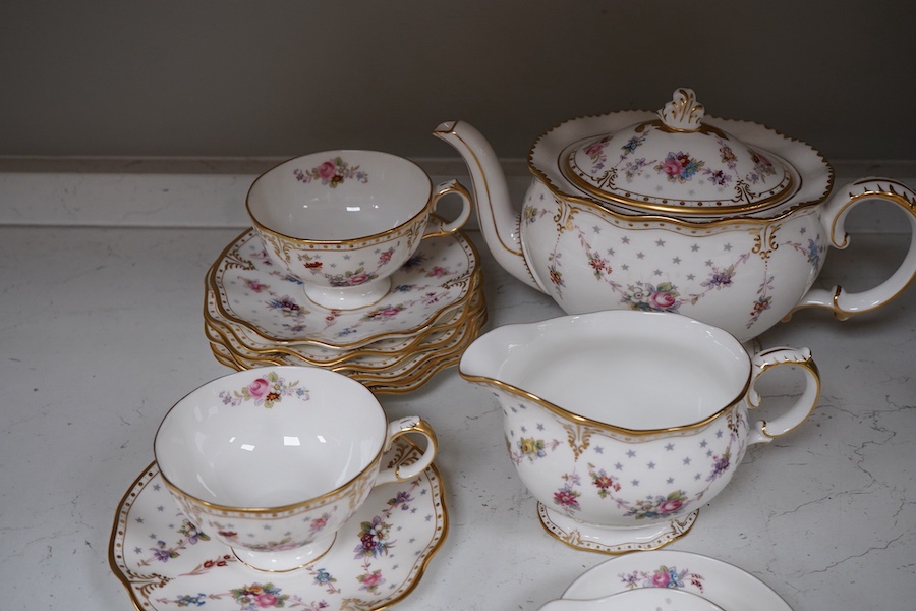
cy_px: 306
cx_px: 458
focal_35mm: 45
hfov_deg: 43.6
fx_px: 1145
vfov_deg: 29.9
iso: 1250
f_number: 9
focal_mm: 30
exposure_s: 1/125
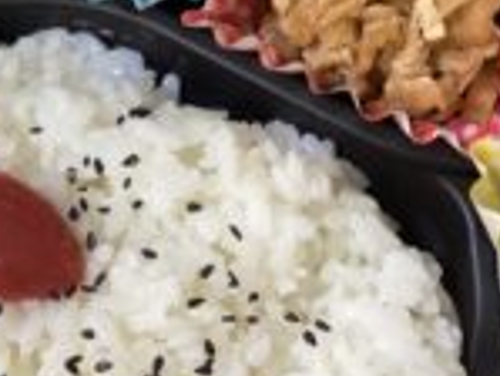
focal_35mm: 78
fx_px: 1128
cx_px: 206
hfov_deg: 25.0
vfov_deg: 18.8
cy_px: 86
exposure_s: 1/60
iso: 250
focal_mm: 3.3
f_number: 2.4
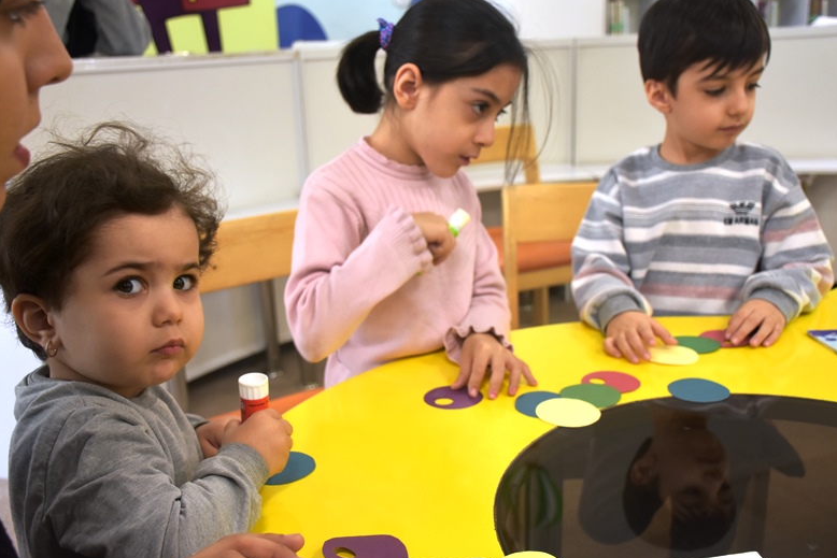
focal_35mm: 37
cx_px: 428
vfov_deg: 36.0
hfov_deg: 51.9
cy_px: 283
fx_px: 860
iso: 800
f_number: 5
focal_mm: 24
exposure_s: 1/100
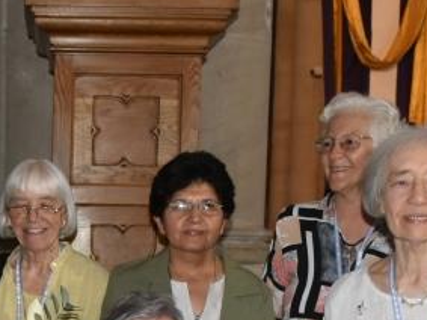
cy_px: 366
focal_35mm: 94
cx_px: 35
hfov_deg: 20.4
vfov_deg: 15.2
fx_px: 1159
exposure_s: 1/60
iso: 1250
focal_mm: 18
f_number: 5.6
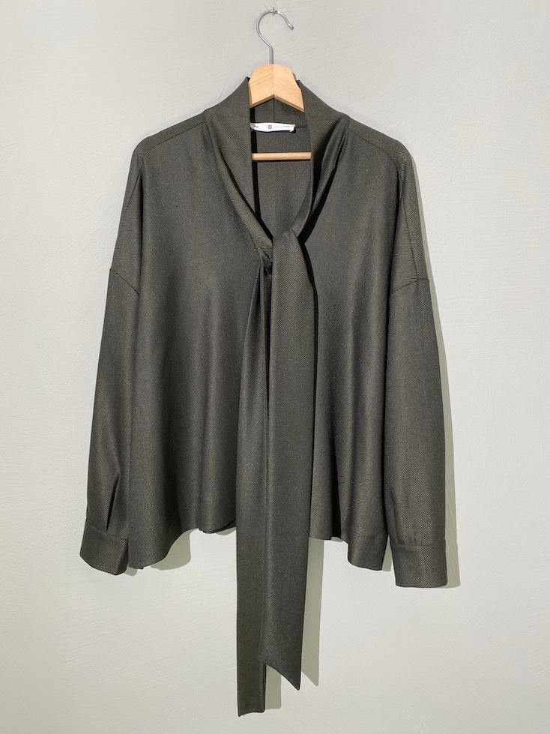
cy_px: 367
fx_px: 551
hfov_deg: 53.1
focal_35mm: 26
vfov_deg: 67.3
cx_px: 275
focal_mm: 4.25
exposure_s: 1/100
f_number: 1.8
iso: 64
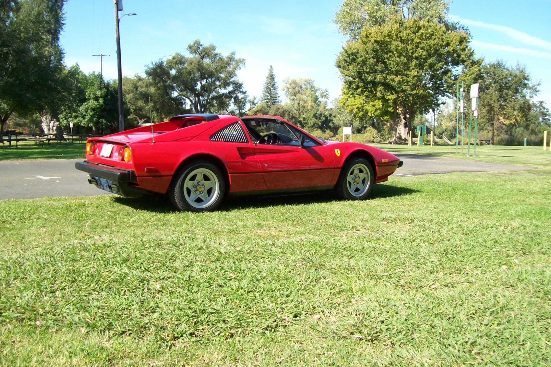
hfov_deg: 50.7
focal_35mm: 38
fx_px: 582
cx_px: 274
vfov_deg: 35.1
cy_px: 178
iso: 80
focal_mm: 6
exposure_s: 1/608
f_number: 2.7
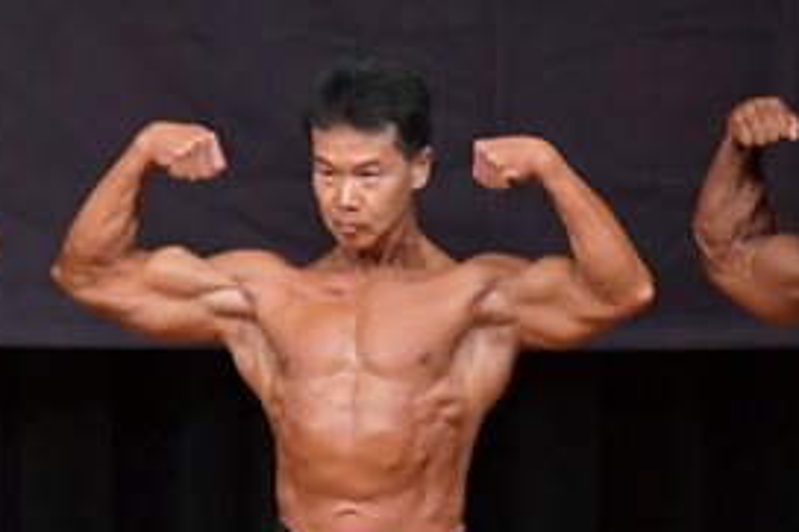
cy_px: 617
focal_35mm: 726
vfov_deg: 1.9
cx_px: 789
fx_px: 16103
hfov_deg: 2.8
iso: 5000
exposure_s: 1/400
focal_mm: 170
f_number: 5.6
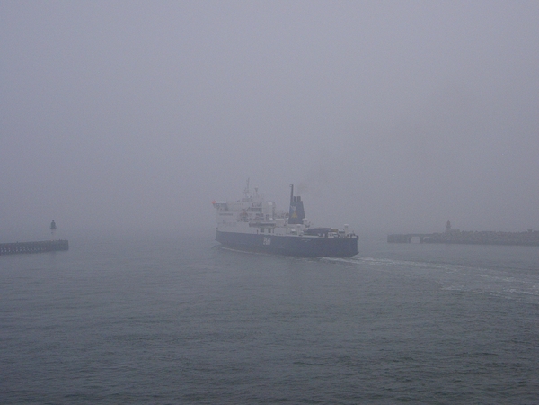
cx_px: 270
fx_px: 856
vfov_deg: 26.6
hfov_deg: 34.9
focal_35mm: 55
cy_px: 202
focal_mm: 11.3
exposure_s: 1/640
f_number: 5.5
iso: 200
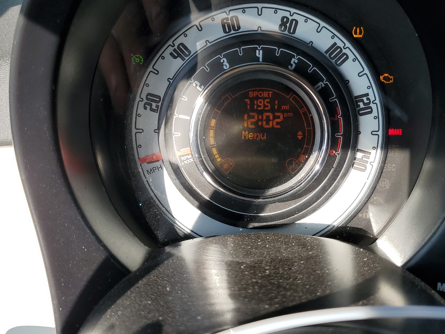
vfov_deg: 41.4
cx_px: 240
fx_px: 437
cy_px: 117
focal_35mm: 34
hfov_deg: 53.9
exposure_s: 1/1111
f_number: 1.5
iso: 50
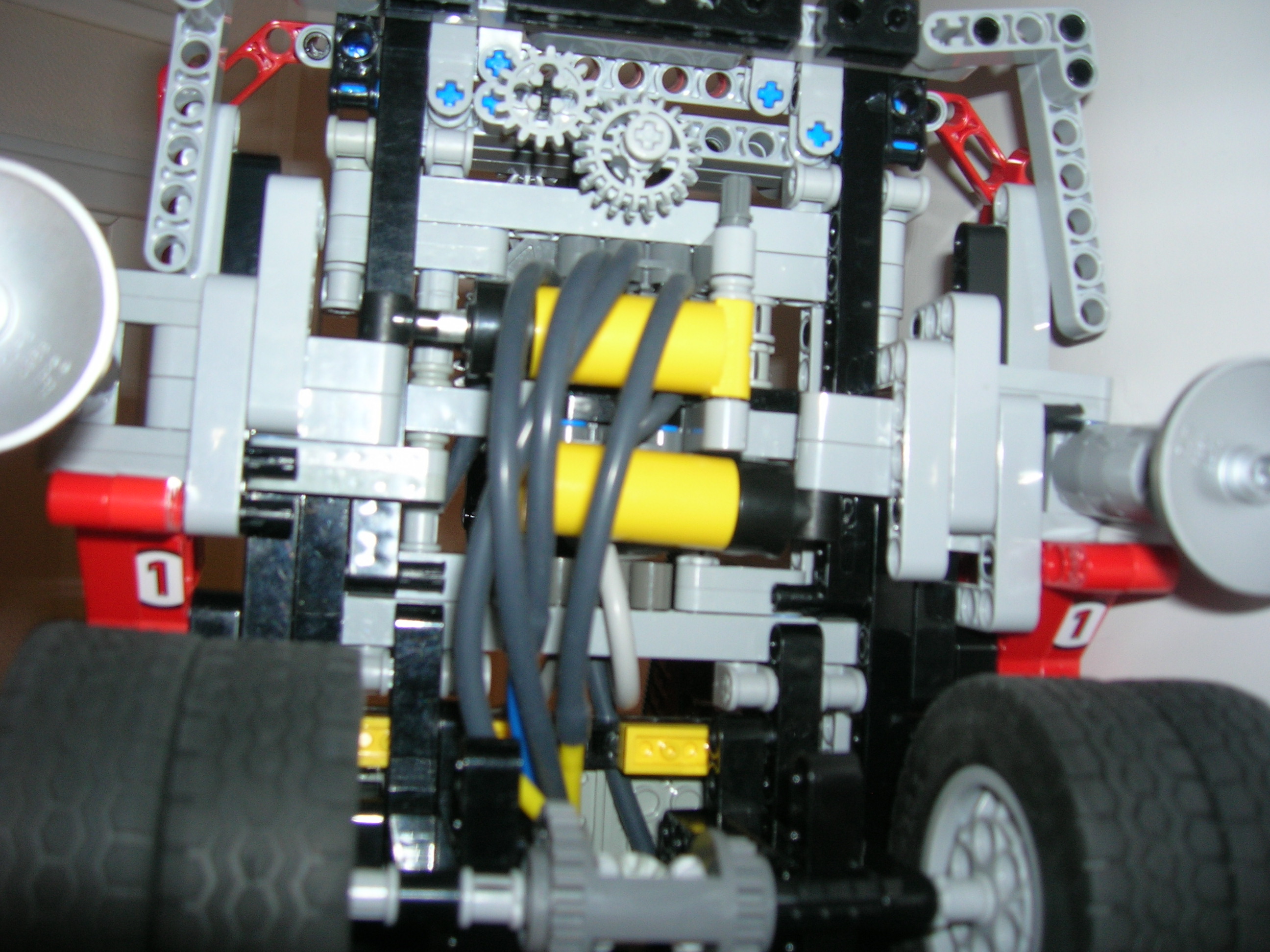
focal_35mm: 34
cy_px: 476
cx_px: 635
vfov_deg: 41.8
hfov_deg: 54.0
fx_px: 1247
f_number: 2.9
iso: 50
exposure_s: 1/60.1
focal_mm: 5.7
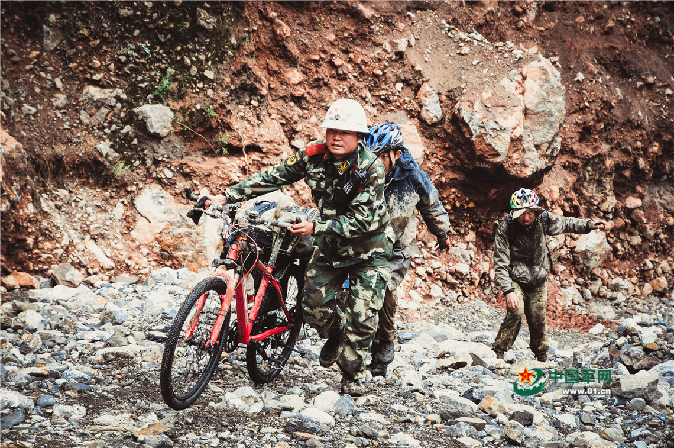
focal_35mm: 105
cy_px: 224
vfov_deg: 13.0
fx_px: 1963
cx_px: 337
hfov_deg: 19.5
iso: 3200
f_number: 5.6
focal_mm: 70
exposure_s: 1/2000
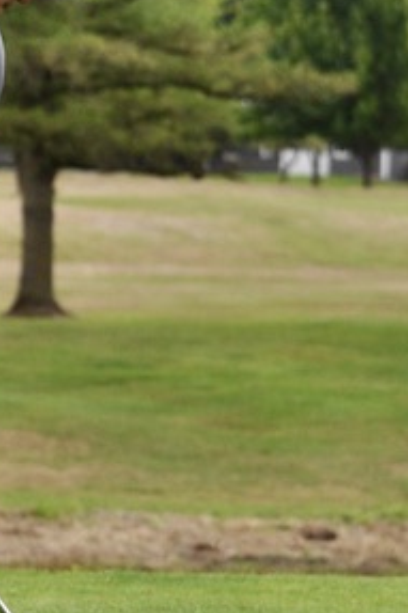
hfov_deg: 2.8
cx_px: -13
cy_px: 326
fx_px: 8218
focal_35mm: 483
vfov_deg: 4.3
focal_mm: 85
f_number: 5.6
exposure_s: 1/1250
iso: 400
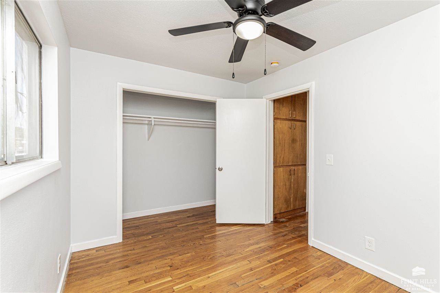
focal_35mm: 15
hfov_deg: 100.4
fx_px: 183
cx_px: 220
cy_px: 146
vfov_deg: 77.3
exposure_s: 1/60
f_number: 10
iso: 500
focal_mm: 10
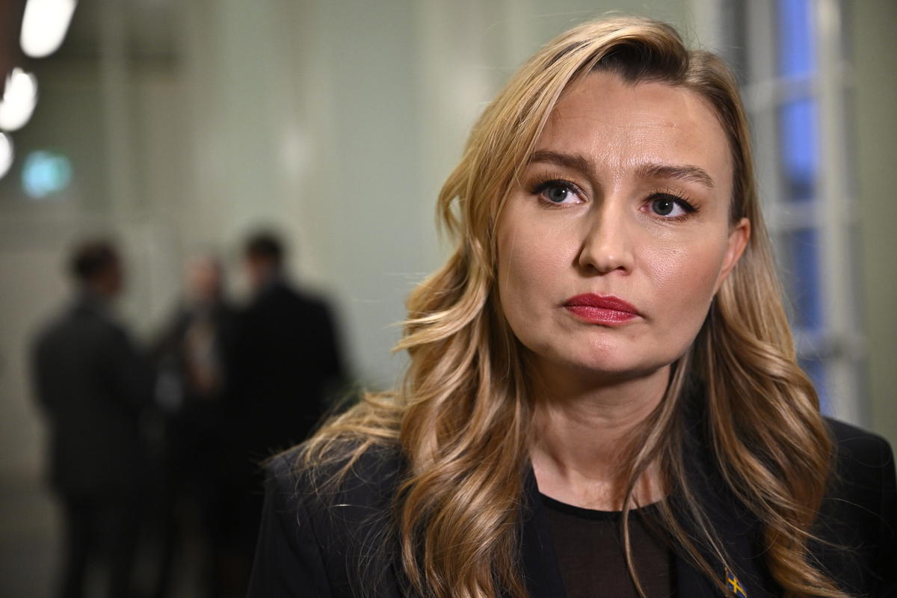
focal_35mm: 70
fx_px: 1744
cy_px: 299
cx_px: 448
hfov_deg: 28.8
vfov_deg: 19.5
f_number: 2.8
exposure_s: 1/160
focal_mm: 70
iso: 1250
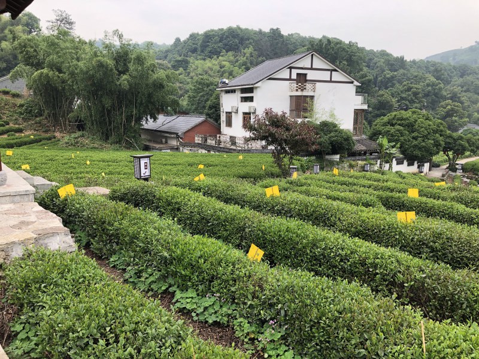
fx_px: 387
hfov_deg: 63.4
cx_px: 240
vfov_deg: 49.7
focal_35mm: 28
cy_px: 180
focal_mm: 4
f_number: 1.8
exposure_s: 1/286
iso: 20
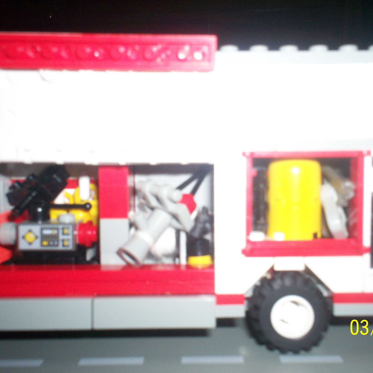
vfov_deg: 39.2
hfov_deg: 39.0
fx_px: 524
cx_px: 221
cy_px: 188
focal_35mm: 43
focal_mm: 6
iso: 140
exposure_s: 1/60
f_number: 4.5
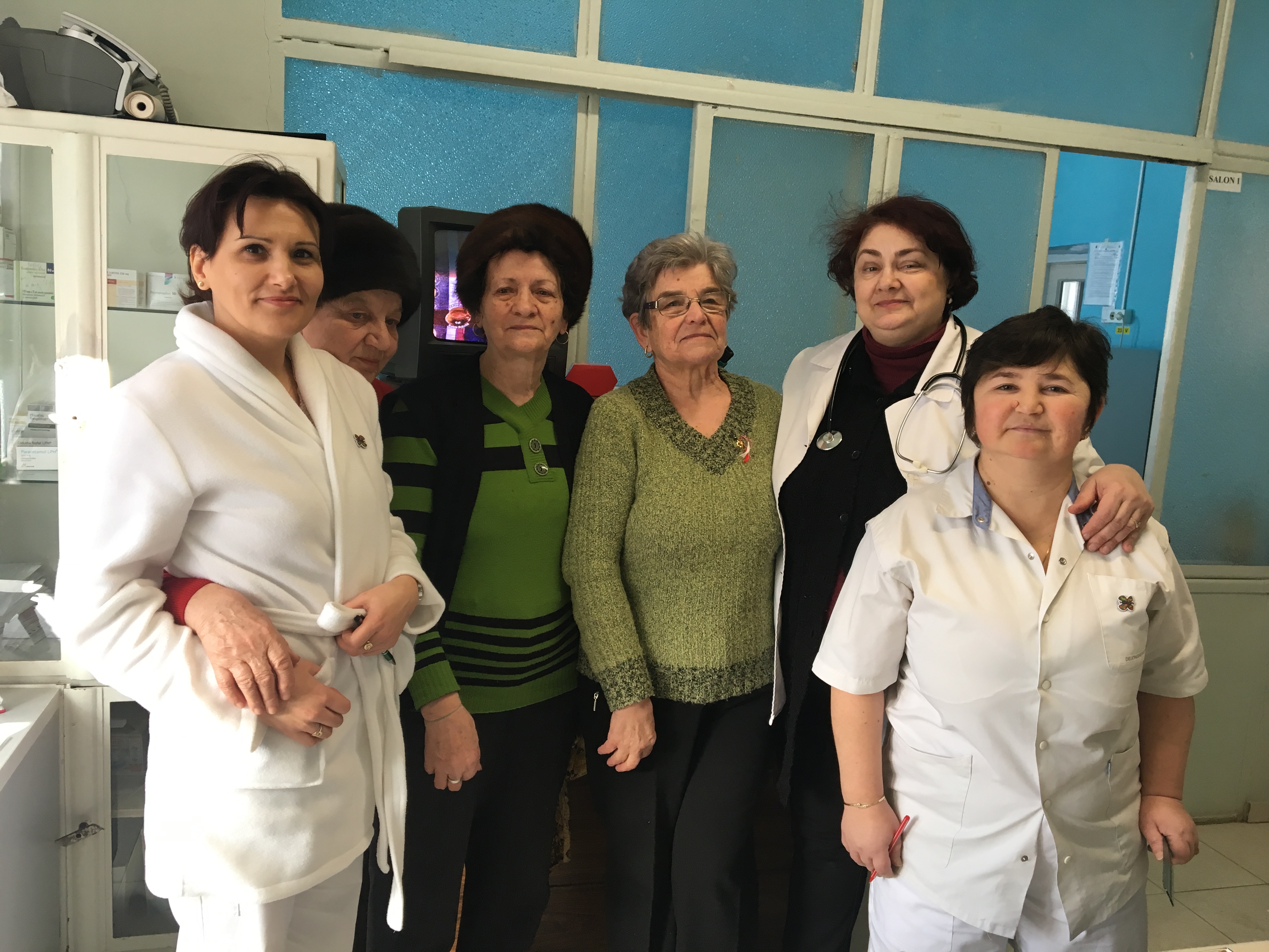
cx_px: 634
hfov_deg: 61.7
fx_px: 1063
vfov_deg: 48.2
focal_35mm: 29
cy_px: 476
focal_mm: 4.15
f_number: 2.2
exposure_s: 1/33
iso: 40
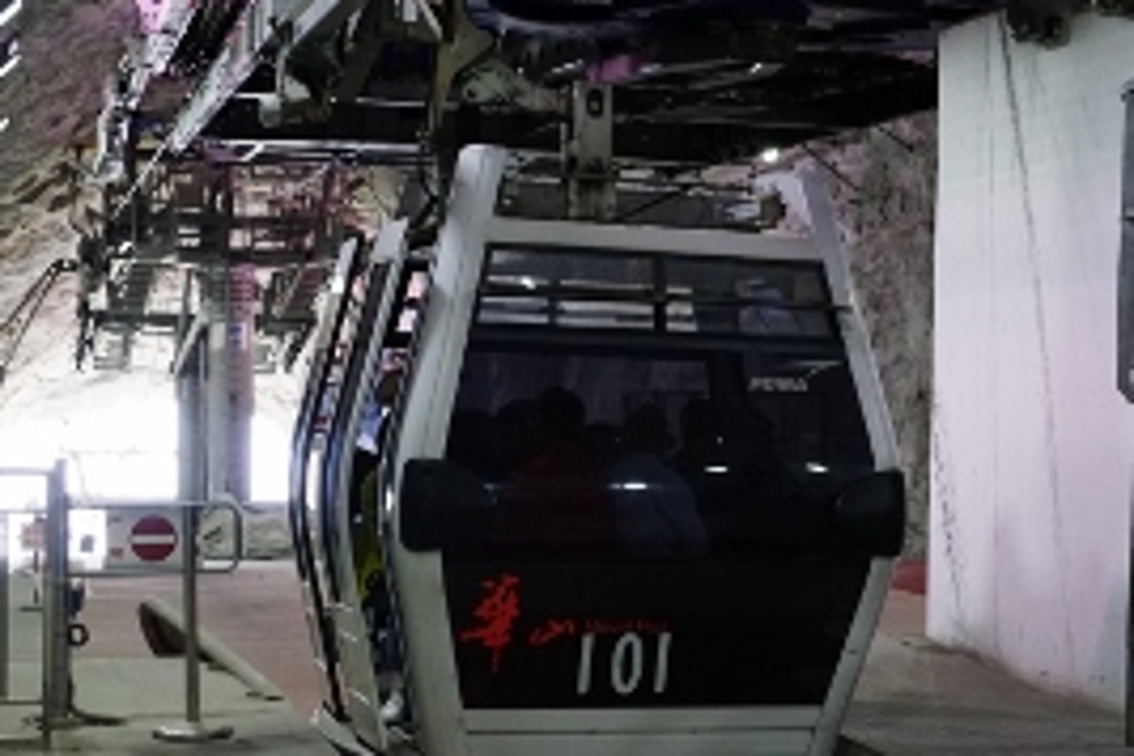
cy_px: 414
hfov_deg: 31.9
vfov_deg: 21.6
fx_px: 1984
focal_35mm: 63
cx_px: 552
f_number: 4
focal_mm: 28
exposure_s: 1/60
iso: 1250
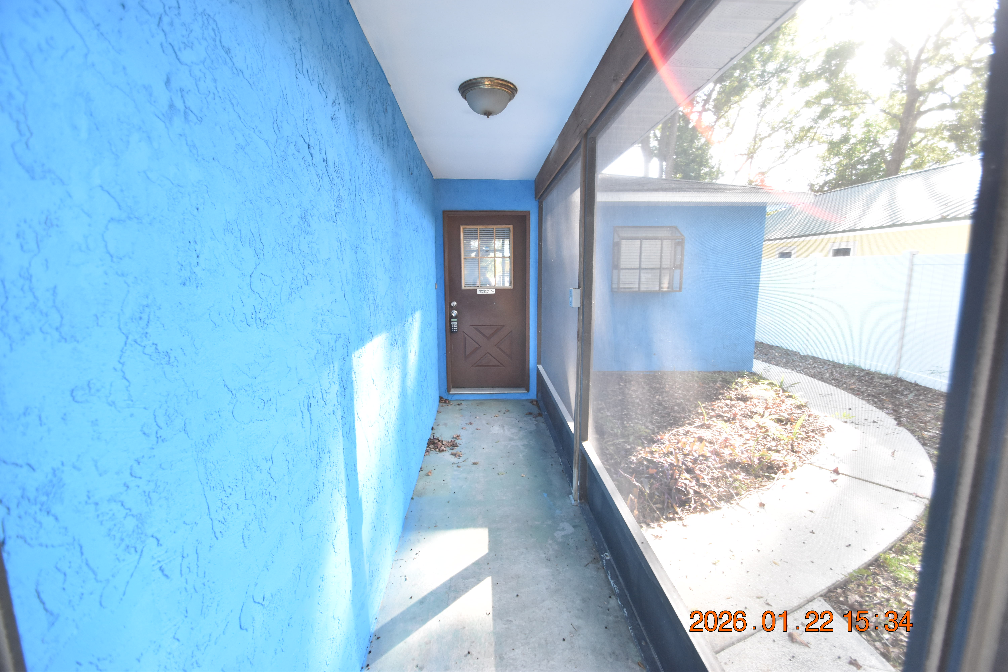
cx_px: 504
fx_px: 420
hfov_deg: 100.4
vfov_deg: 77.3
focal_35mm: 15
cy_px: 336
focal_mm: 10
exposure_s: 1/125
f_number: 3.5
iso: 800
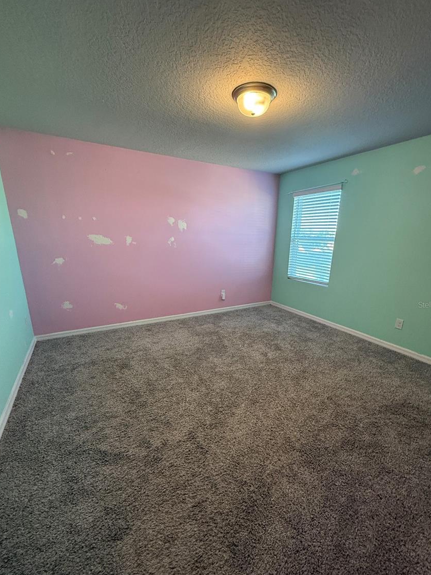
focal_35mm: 15
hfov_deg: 81.7
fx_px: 249
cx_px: 224
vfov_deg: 98.1
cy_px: 304
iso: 400
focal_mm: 2.22
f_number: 2.2
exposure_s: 1/120
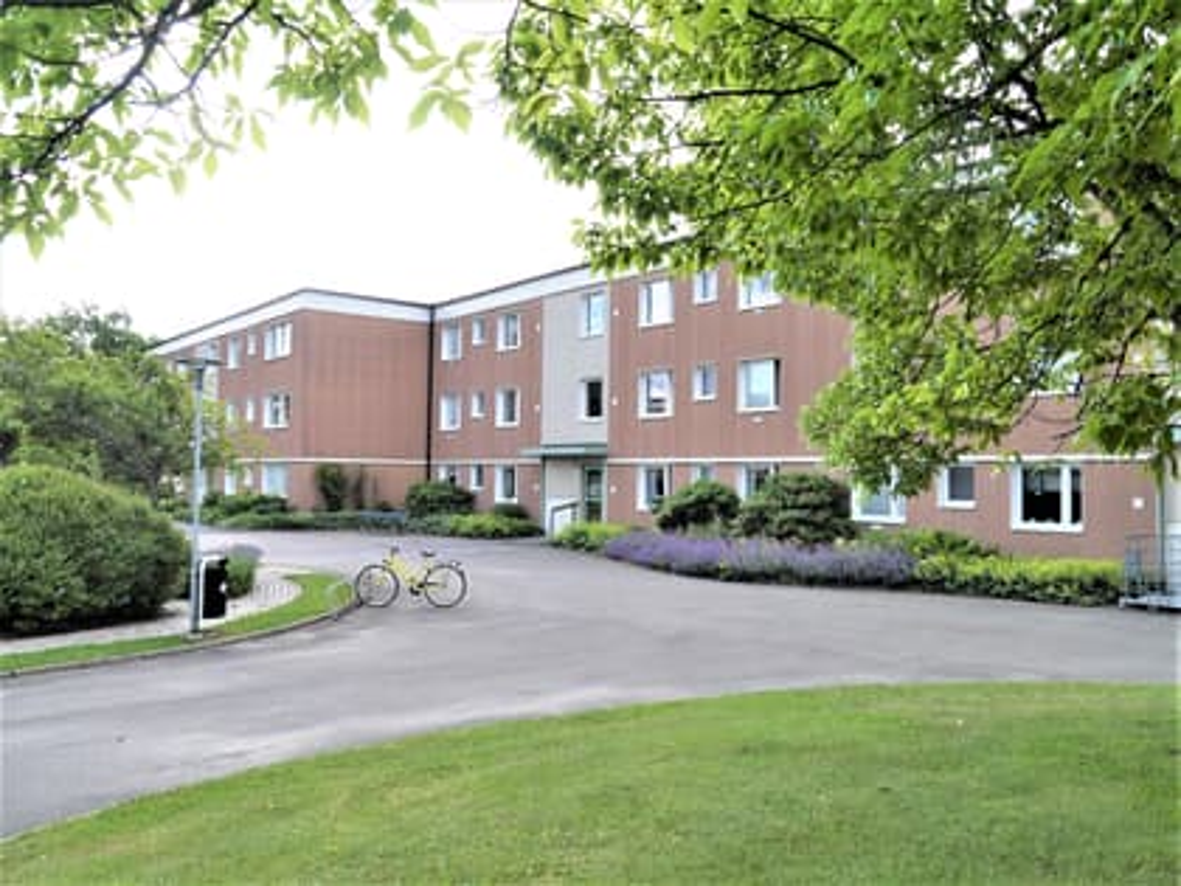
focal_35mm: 28
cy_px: 443
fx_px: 955
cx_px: 590
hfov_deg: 63.4
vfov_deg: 49.7
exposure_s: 1/400
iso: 160
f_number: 5.6
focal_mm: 14
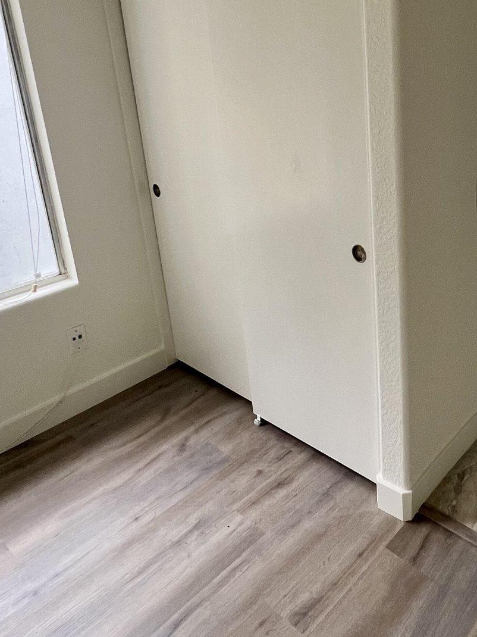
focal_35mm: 28
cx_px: 427
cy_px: 201
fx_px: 515
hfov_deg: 45.2
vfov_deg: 61.5
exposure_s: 1/99
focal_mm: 1.57
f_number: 1.8
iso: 80
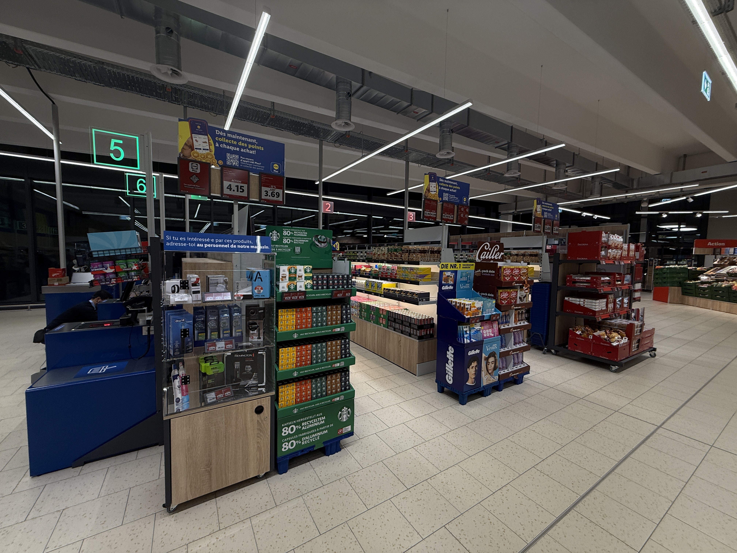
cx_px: 368
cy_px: 276
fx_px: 298
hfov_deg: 102.1
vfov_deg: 85.7
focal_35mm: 14
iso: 64
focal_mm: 2.22
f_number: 2.2
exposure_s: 1/99
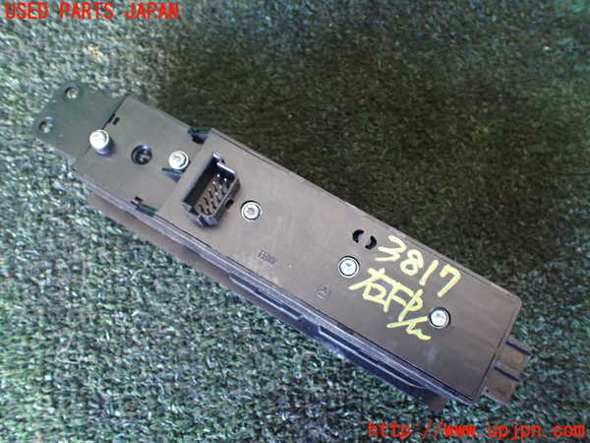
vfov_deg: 46.8
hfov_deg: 60.0
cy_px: 222
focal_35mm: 30
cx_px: 295
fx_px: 511
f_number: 2.3
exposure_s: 1/30
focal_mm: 5.4
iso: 800
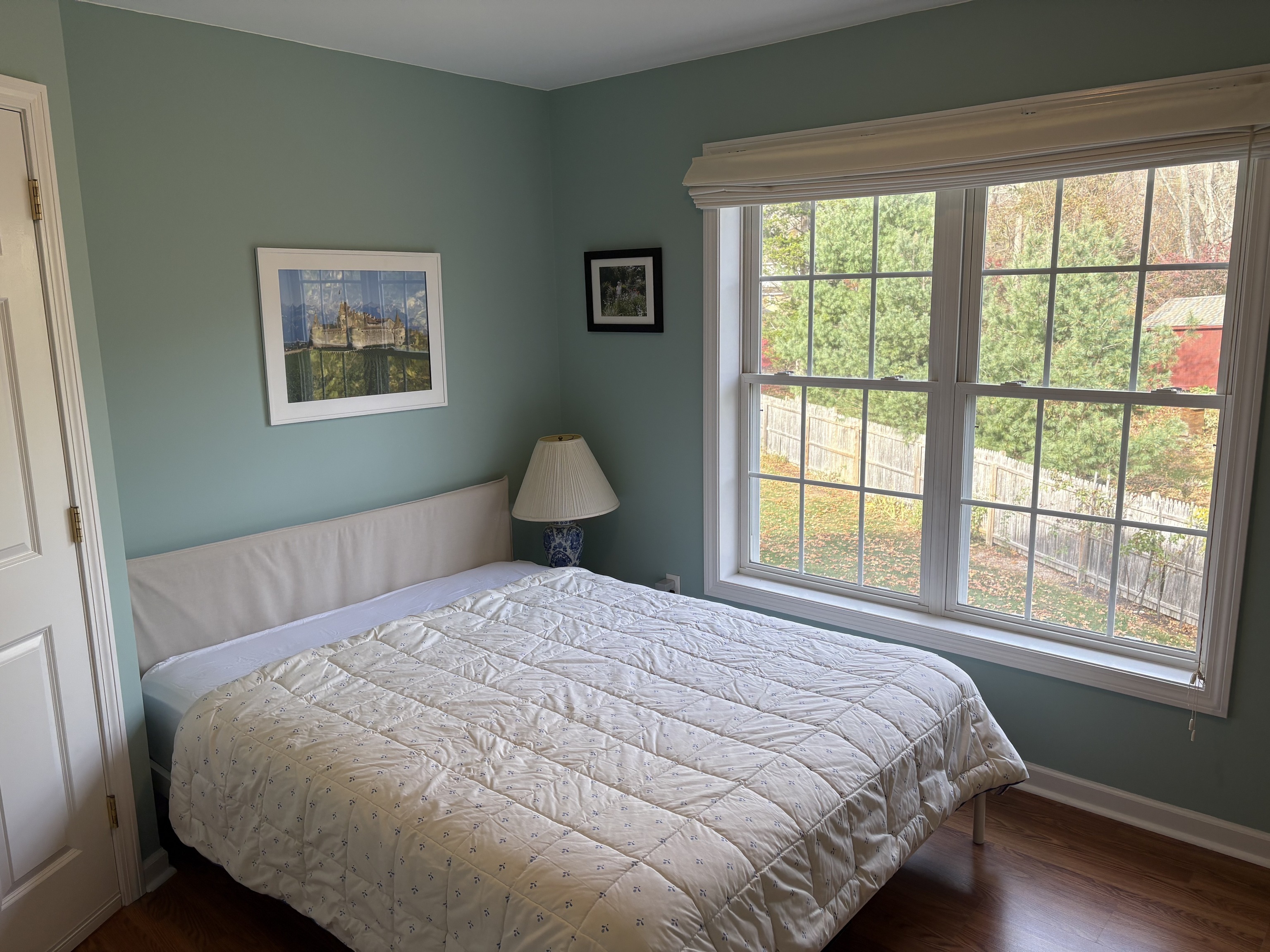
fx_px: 954
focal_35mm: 26
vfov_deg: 53.1
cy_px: 476
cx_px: 635
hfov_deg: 67.3
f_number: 1.6
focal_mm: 5.96
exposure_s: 1/140
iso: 50
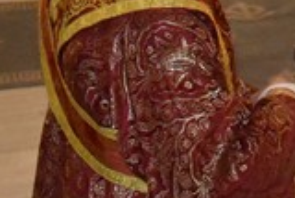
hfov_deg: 11.3
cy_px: -235
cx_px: 483
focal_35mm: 172
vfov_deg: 7.6
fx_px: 1415
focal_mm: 23
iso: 10000
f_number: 9
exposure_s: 1/200
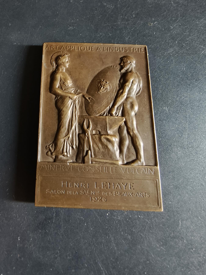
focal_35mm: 23
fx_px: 182
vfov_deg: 73.9
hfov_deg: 58.9
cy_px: 138
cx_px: 103
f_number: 2
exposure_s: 1/17.7
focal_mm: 2.32
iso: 4000
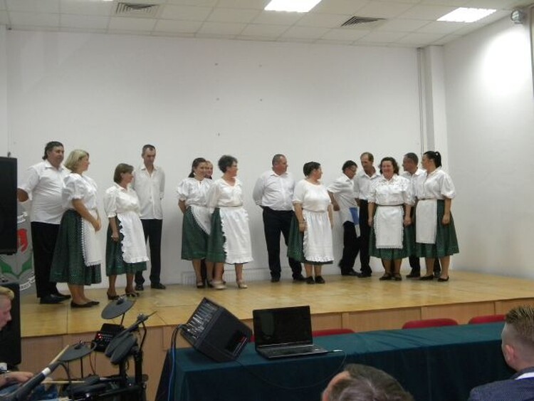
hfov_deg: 45.8
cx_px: 267
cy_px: 200
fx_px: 633
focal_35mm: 41
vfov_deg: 35.2
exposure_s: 1/31.7
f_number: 3.8
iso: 400
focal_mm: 7.3
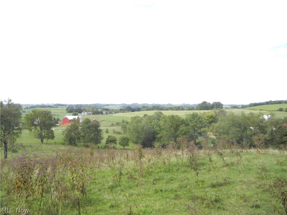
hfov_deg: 60.0
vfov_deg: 46.8
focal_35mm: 30
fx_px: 249
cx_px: 144
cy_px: 108
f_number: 3.5
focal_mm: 5.4
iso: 160
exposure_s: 1/445
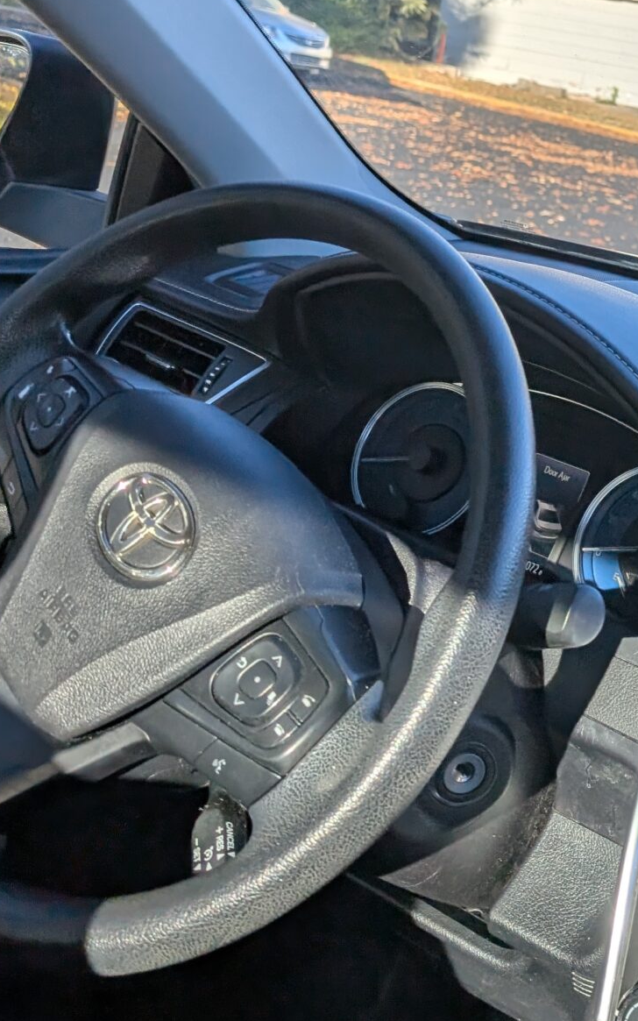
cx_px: 720
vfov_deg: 34.9
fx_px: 1558
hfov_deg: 21.8
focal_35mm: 56
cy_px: 174
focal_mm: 6.9
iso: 20
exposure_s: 1/654
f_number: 1.68
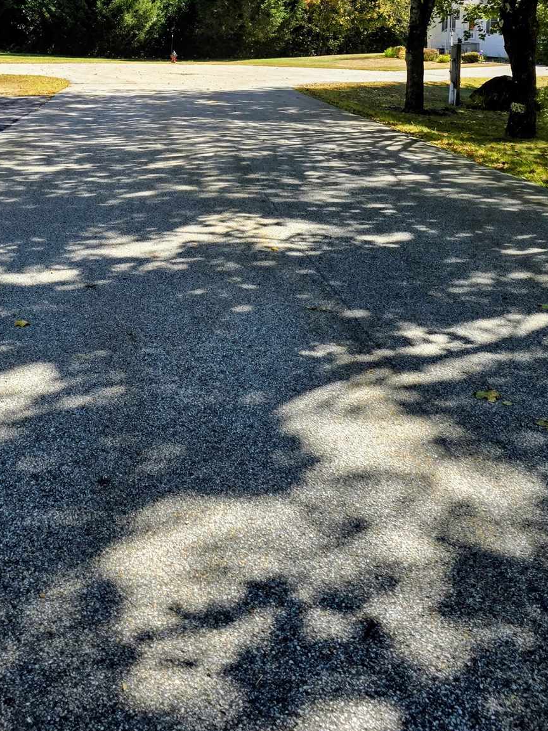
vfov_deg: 38.4
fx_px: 971
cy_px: 70
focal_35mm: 46
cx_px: 167
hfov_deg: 31.2
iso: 12
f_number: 1.7
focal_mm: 6.3
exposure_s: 1/350
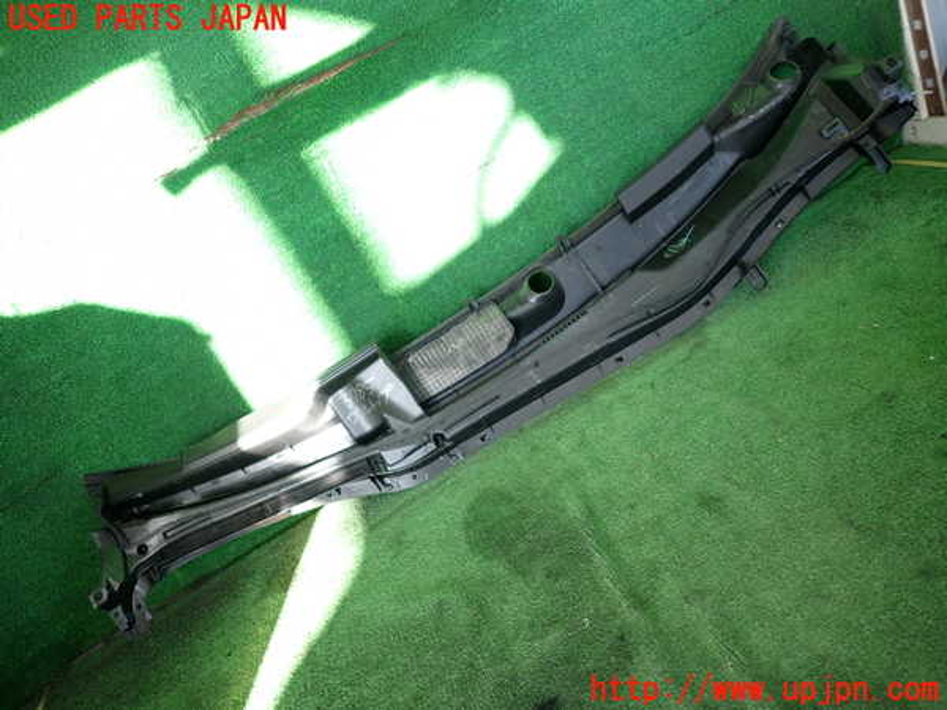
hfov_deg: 69.4
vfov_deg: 54.9
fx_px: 684
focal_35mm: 25
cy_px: 355
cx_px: 474
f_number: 2
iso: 200
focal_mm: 4.5
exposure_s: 1/125
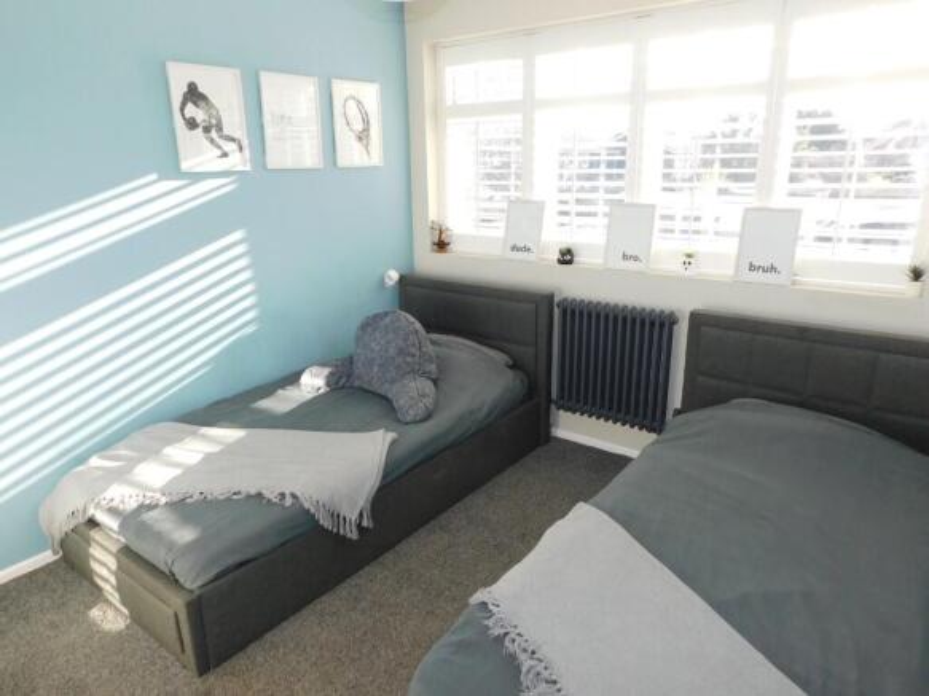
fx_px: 617
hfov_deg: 73.9
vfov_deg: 58.9
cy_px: 348
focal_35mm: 23
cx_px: 464
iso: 125
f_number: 3
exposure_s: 1/125
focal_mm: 4
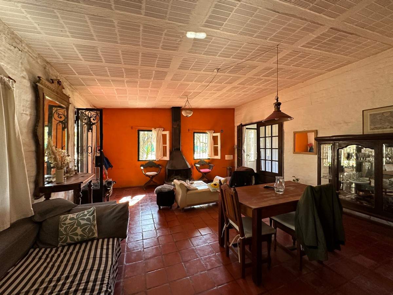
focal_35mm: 14
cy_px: 148
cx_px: 196
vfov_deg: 85.7
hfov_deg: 102.1
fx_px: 159
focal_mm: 2.22
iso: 320
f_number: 2.2
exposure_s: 1/80
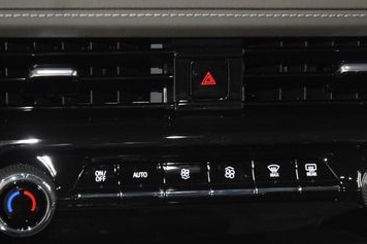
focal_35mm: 189
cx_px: 208
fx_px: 1926
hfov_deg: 10.9
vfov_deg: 7.3
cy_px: 172
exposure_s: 1/25
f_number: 4.5
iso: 3200
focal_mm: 70
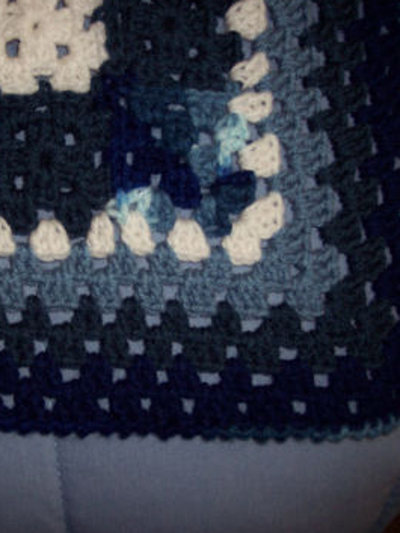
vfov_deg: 36.2
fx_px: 816
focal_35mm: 53
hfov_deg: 27.2
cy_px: 266
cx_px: 103
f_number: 2.8
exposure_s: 1/60
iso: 140
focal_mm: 8
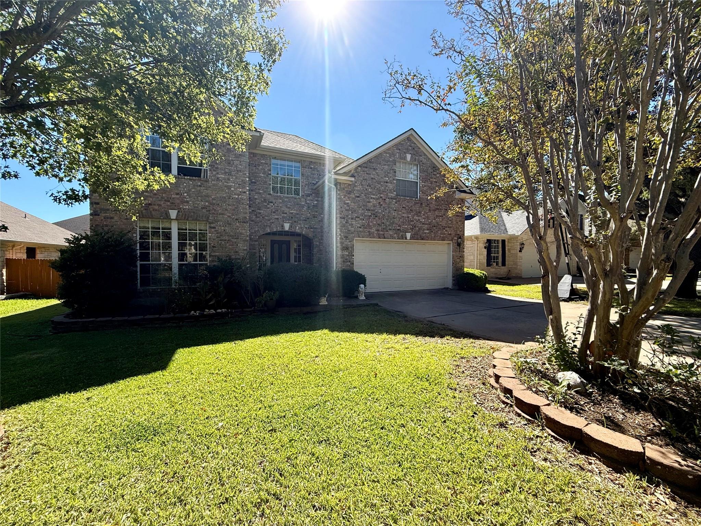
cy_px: 263
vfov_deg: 85.7
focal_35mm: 14
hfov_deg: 102.1
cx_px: 350
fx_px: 284
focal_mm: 2.22
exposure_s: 1/1125
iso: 50
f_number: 2.2
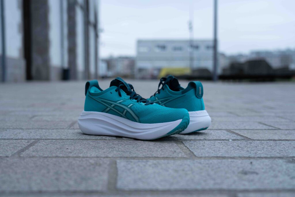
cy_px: 98
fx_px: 377
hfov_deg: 42.7
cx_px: 148
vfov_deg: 29.3
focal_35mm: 46
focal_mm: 46
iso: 800
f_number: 4
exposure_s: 1/250
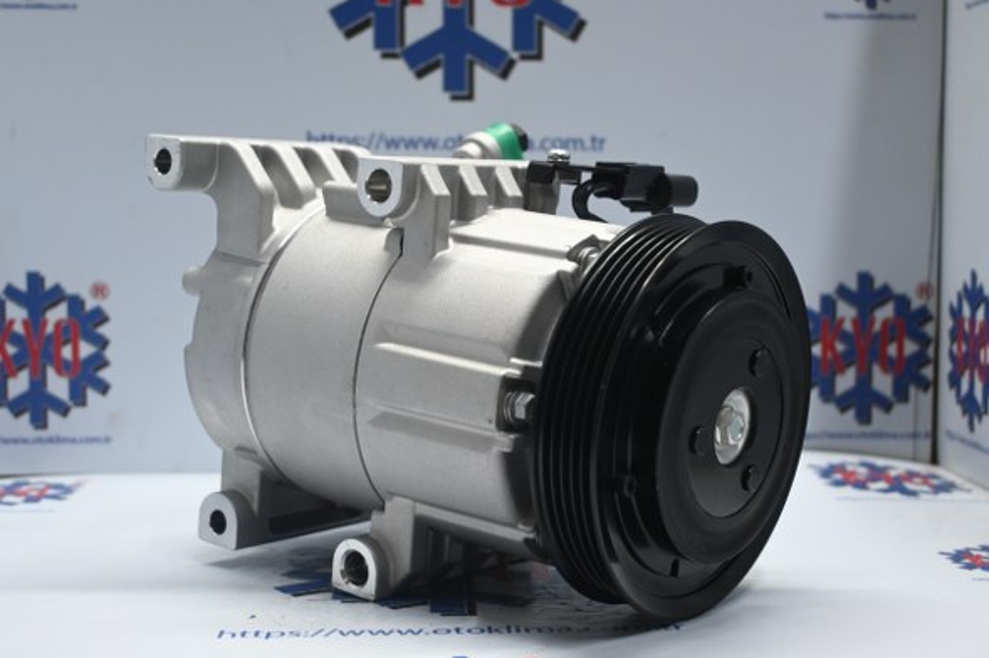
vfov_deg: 25.3
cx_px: 499
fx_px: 1469
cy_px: 326
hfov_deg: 37.2
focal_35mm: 54
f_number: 5.3
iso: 1100
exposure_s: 1/60
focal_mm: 35
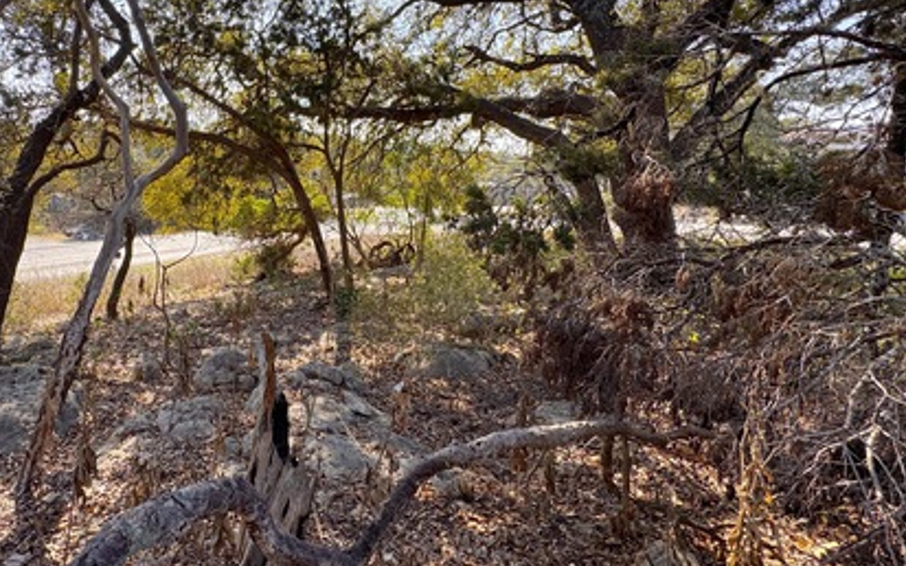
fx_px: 568
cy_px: 191
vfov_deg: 52.0
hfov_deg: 74.1
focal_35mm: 23
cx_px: 283
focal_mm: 2.22
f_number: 2.2
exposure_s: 1/443
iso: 40
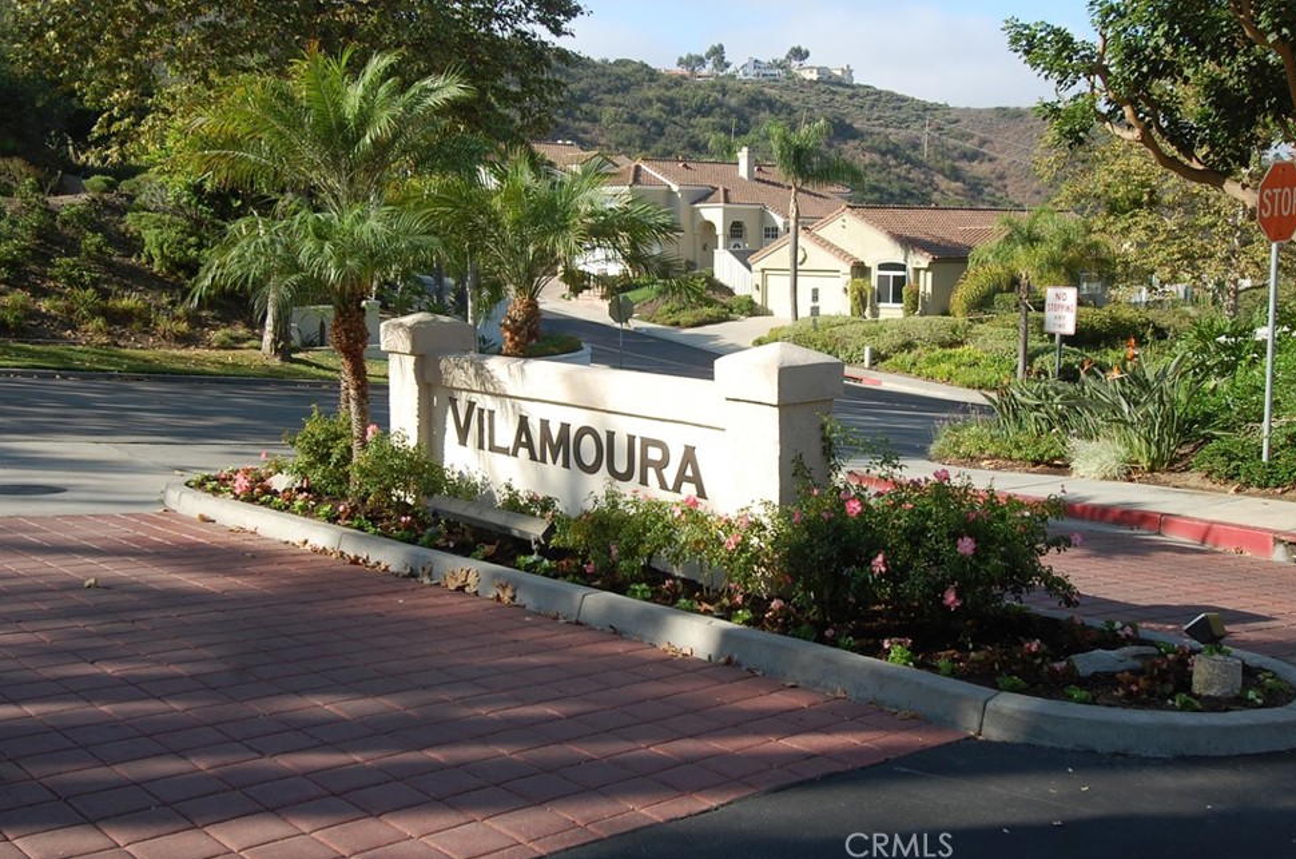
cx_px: 641
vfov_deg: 34.9
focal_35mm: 38
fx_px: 1366
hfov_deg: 50.8
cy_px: 411
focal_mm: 24
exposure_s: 1/250
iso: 200
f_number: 8
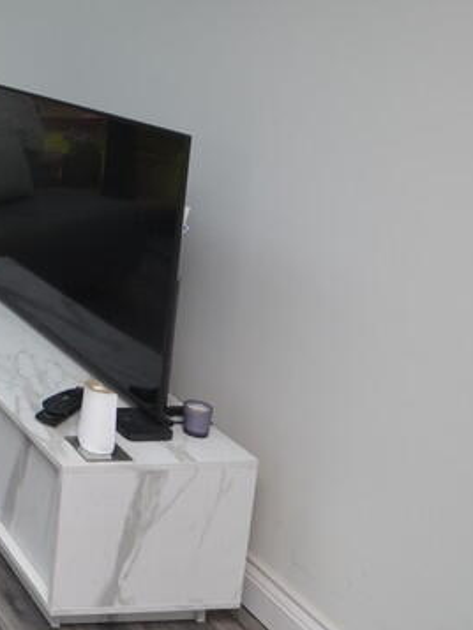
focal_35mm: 45
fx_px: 826
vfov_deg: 39.6
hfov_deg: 21.0
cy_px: 102
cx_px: -390
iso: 250
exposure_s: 1/200
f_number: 5.6
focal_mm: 11
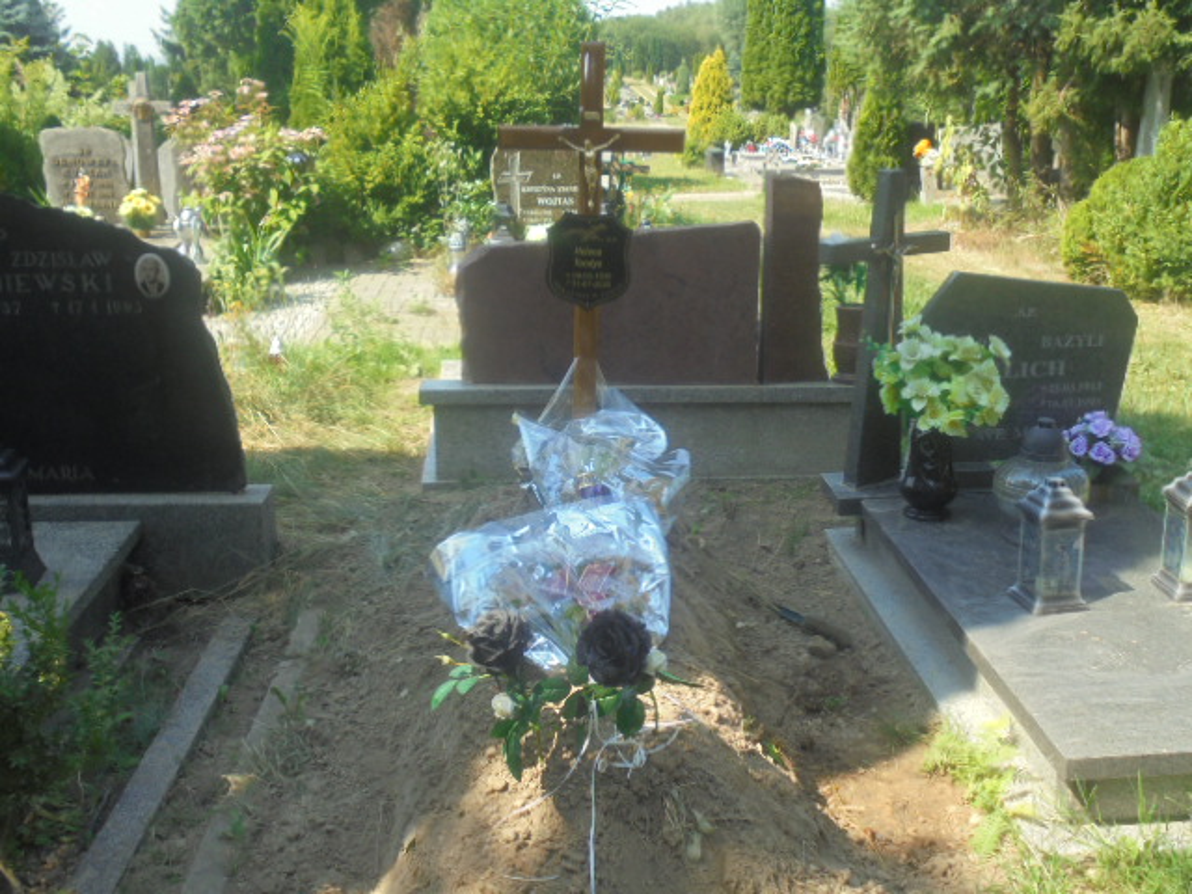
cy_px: 447
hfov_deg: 49.0
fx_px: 1309
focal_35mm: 38
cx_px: 596
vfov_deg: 37.7
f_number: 4.2
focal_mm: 6.9
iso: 100
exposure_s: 1/250
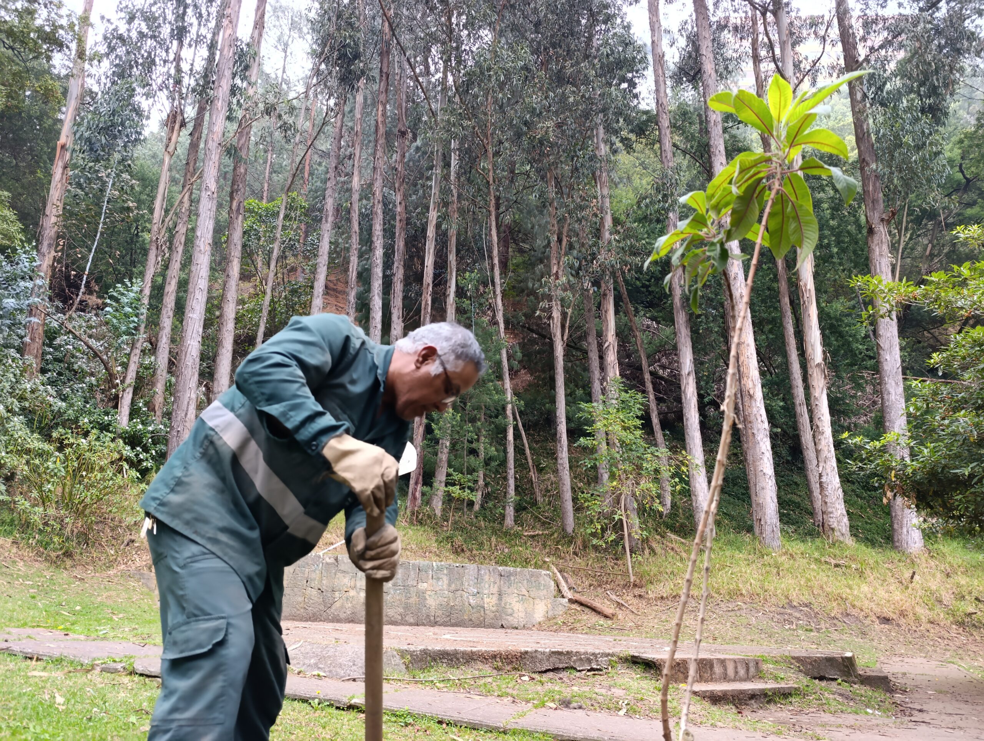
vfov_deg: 59.0
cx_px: 492
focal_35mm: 23
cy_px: 370
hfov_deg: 73.8
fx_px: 655
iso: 500
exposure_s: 1/120
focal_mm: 6.14
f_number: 1.6
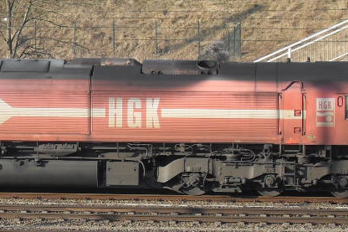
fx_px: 2203
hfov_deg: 9.0
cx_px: 36
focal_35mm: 228
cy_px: 104
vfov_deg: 6.0
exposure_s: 1/250
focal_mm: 15.3
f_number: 4.8
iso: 80
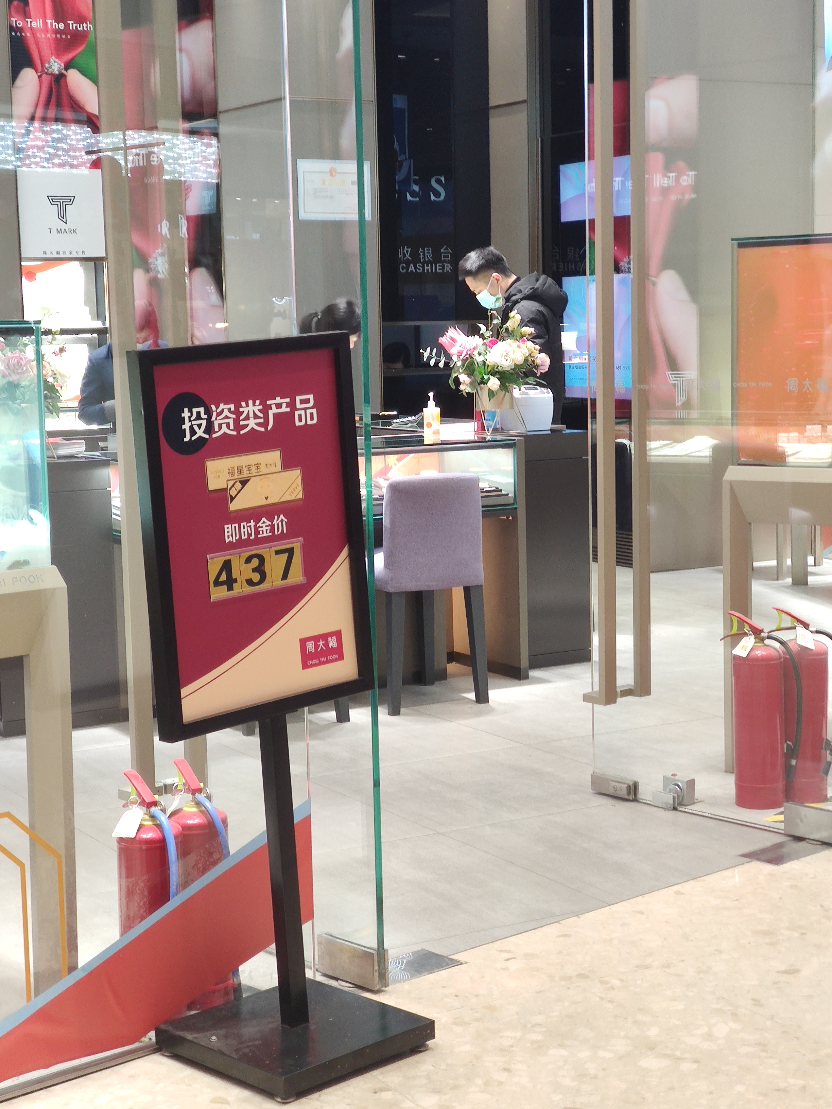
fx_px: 1987
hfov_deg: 23.7
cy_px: 554
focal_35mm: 62
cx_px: 416
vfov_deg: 31.2
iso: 407
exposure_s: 1/50
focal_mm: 5.54
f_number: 2.4
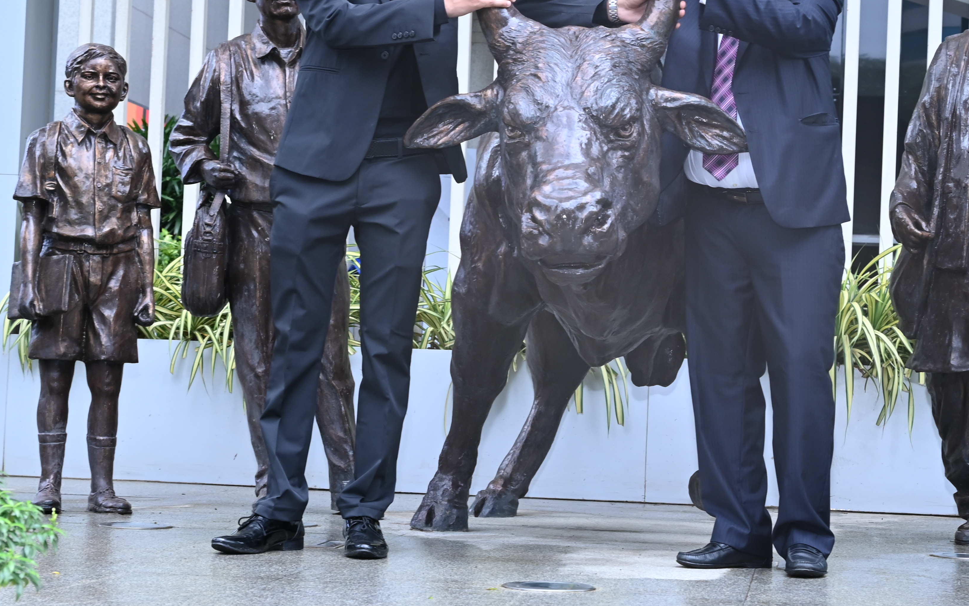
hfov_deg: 26.6
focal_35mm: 77
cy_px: 277
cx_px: 653
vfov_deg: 16.9
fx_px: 2033
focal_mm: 41
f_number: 6.3
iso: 640
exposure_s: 1/125
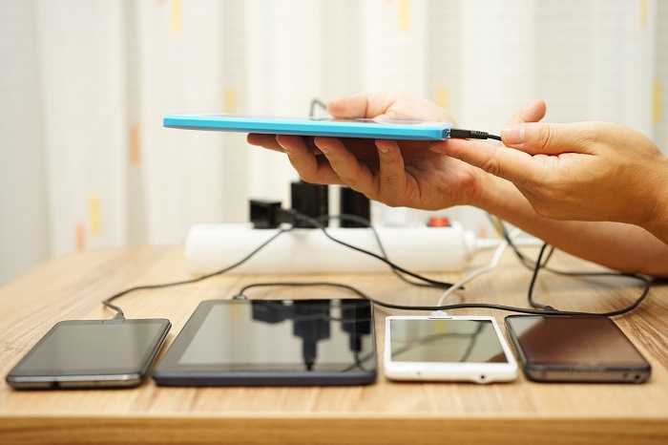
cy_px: 222
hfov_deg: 36.3
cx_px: 334
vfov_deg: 24.6
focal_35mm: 55
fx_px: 1020
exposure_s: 1/13
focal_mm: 55
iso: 200
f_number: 2.8
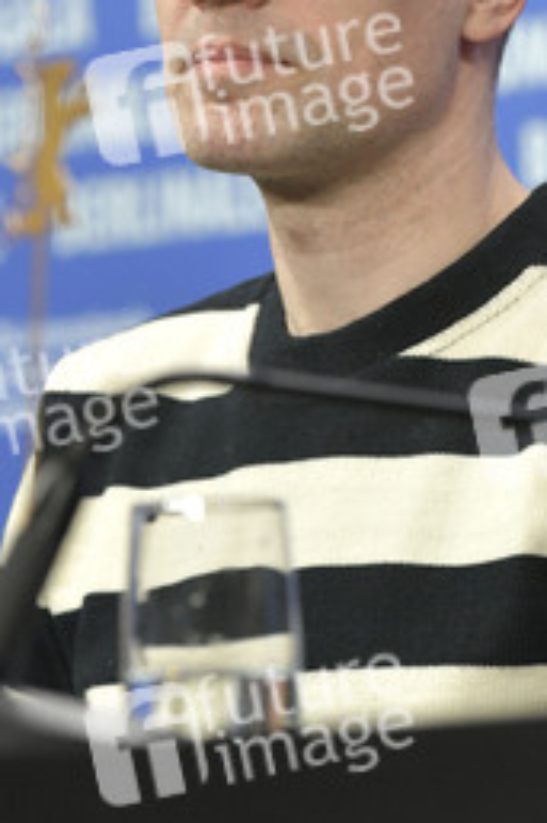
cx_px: 342
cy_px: 250
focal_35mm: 311
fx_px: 7097
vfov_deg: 6.6
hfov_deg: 4.4
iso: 2500
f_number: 5.6
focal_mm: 200
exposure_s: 1/200
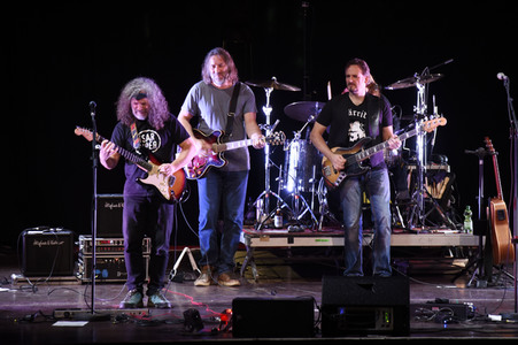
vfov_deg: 11.4
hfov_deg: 17.1
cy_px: 172
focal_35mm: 120
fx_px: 1725
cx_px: 259
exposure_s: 1/60
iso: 1000
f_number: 4.5
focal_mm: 120
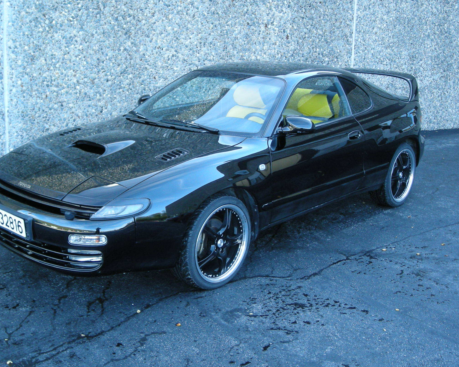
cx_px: 197
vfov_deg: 34.1
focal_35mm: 44
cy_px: 169
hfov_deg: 41.9
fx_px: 598
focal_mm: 5.7
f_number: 2.8
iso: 100
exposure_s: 1/59.8
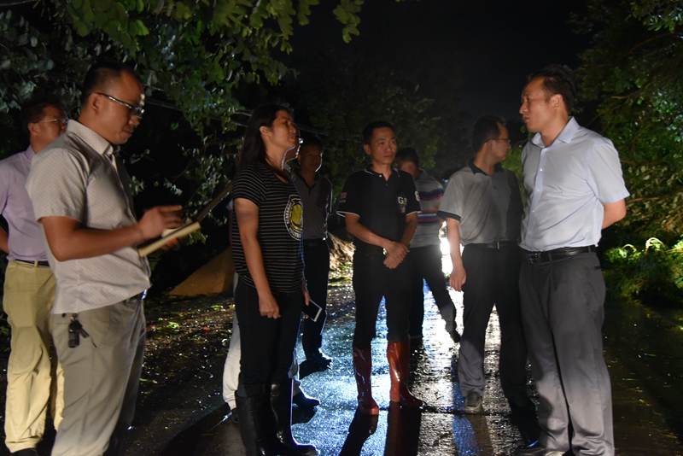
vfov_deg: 35.1
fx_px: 721
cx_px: 342
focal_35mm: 38
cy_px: 228
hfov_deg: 50.7
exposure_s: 1/20
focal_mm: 38
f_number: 4
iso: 6400
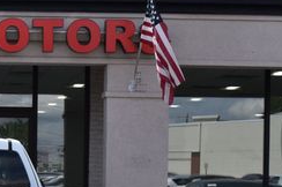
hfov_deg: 18.2
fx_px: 832
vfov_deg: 12.7
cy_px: 180
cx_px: -62
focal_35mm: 106
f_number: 11
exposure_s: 1/500
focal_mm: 27
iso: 360
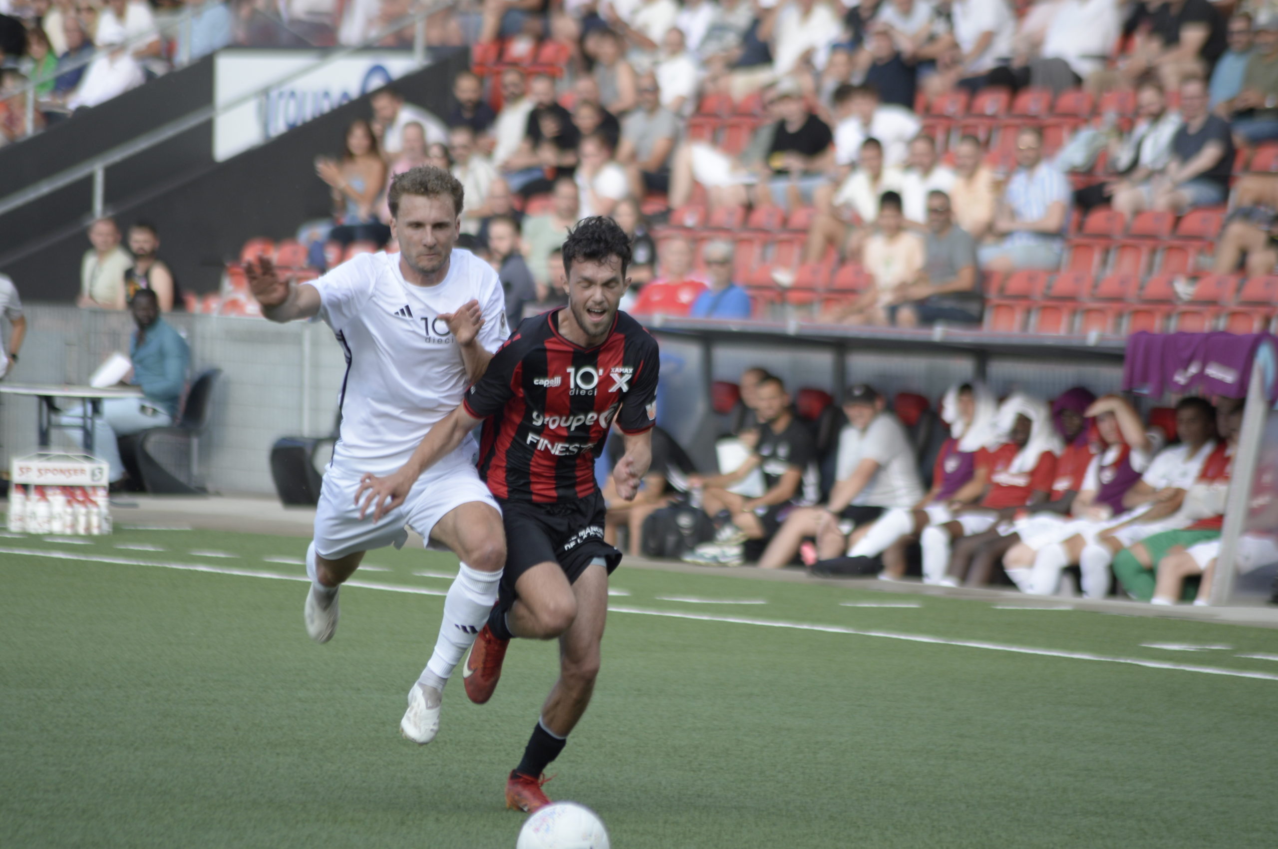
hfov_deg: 6.9
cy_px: 424
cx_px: 639
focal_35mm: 300
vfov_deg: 4.6
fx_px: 10638
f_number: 5.6
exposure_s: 1/640
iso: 640
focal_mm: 300
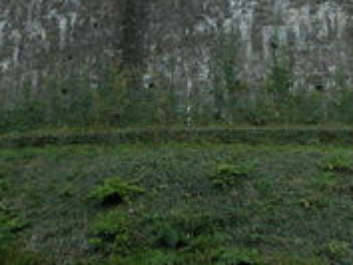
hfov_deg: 24.2
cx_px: 295
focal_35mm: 79
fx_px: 806
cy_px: 24
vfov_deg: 18.4
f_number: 4.5
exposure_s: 1/116
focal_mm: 8.9
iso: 100
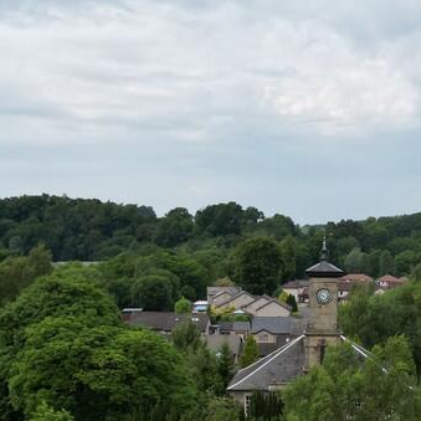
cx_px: 296
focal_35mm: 64
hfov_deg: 26.7
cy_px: 395
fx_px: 881
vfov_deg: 25.9
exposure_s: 1/2000
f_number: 1.7
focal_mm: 6.72
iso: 100
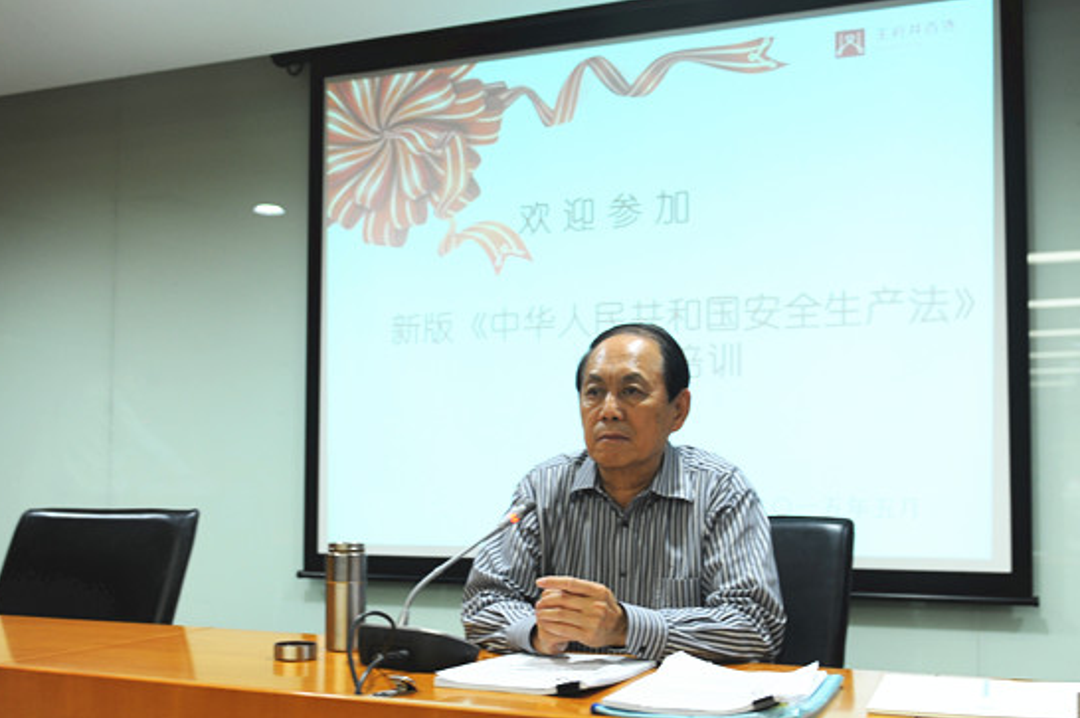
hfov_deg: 47.4
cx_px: 542
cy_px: 427
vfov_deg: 32.5
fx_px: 1229
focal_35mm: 41
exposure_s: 1/50
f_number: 2.8
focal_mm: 28
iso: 400
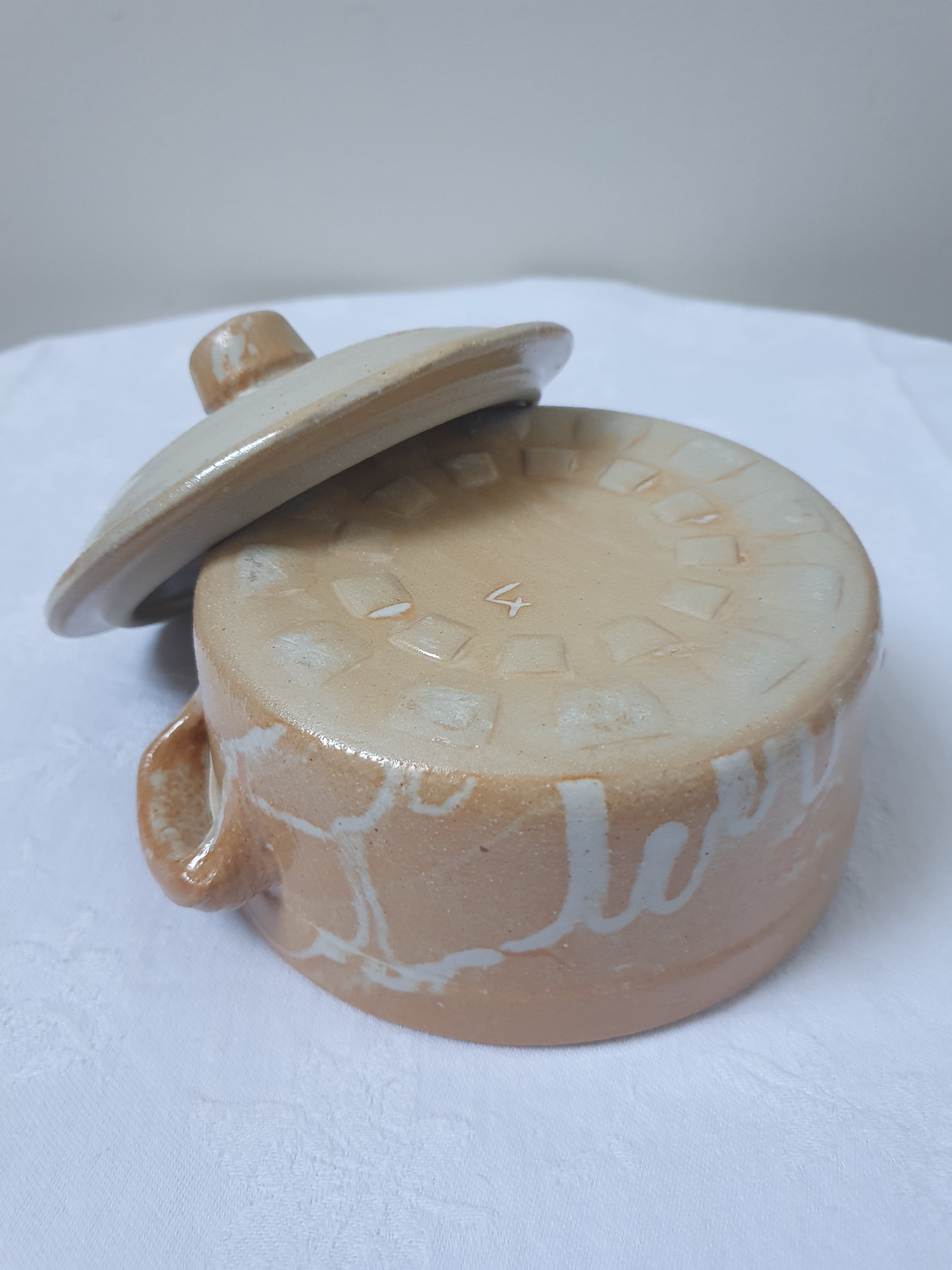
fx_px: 953
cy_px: 635
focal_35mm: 26
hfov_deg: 53.1
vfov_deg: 67.3
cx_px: 476
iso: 200
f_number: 1.5
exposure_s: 1/40
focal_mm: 4.32
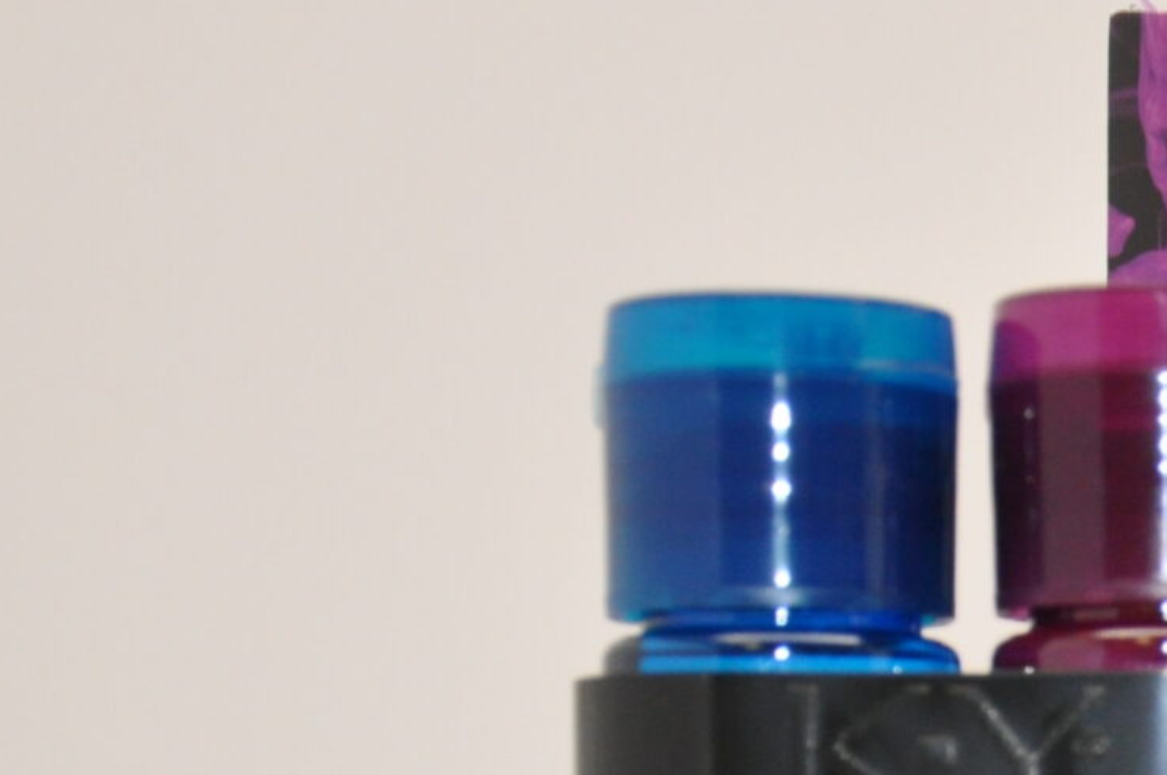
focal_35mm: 181
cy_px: 1045
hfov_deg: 11.1
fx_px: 5851
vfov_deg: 7.5
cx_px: 1547
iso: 800
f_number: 4.5
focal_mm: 35
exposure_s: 1/125
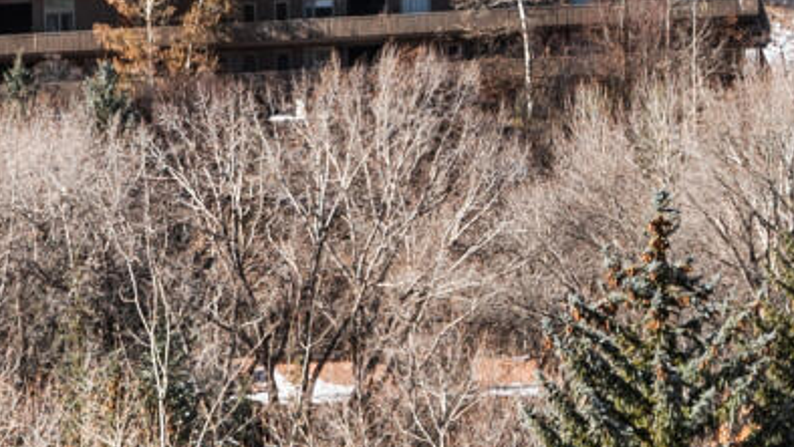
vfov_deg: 4.3
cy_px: 544
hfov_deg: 7.5
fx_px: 5876
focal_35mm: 279
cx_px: -576
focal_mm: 35
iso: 100
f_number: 7.1
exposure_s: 1/20
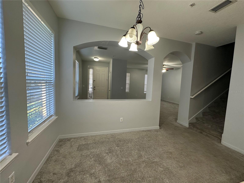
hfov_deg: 102.1
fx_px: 99
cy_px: 92
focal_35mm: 14
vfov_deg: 85.7
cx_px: 122
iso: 200
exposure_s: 1/60
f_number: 2.2
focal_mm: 2.22
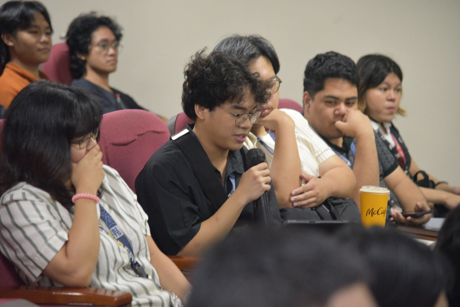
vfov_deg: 11.4
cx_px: 230
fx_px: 1534
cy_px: 154
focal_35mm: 120
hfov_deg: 17.1
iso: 6400
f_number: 4
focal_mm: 120
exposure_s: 1/60
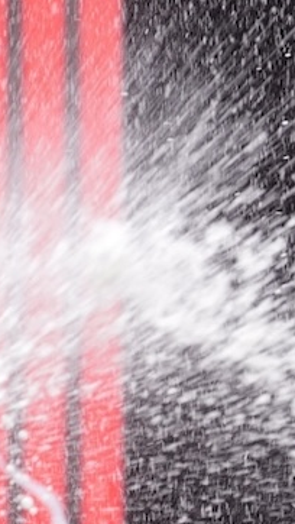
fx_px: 18081
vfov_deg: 1.7
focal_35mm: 1302
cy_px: 514
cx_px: 117
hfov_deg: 0.9
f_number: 5.6
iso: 200
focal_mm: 300
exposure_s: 1/320
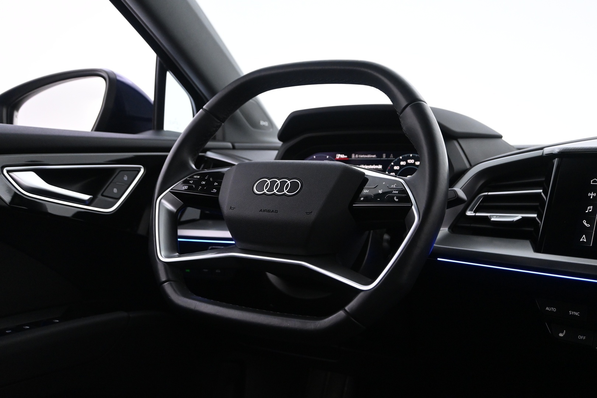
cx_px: 298
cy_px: 199
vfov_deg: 40.8
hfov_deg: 58.3
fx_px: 535
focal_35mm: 32
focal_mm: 21.5
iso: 2500
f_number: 4
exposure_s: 1/30
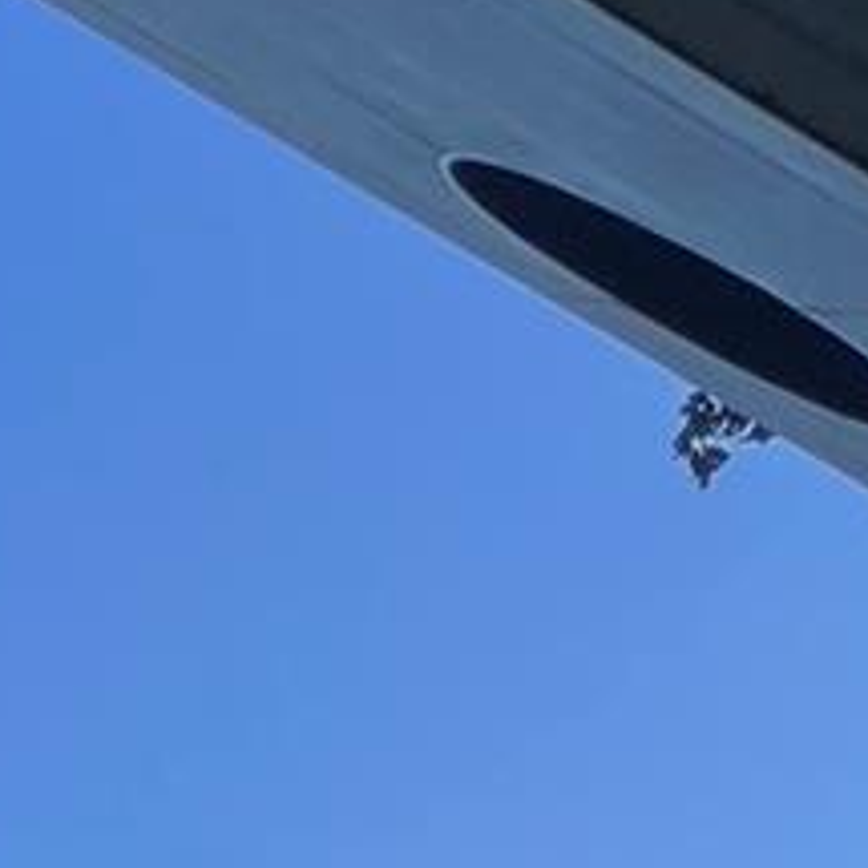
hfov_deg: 19.8
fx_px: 1816
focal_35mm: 64
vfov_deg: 14.2
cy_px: 2204
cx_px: -694
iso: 32
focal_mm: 1.57
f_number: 1.8
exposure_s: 1/388
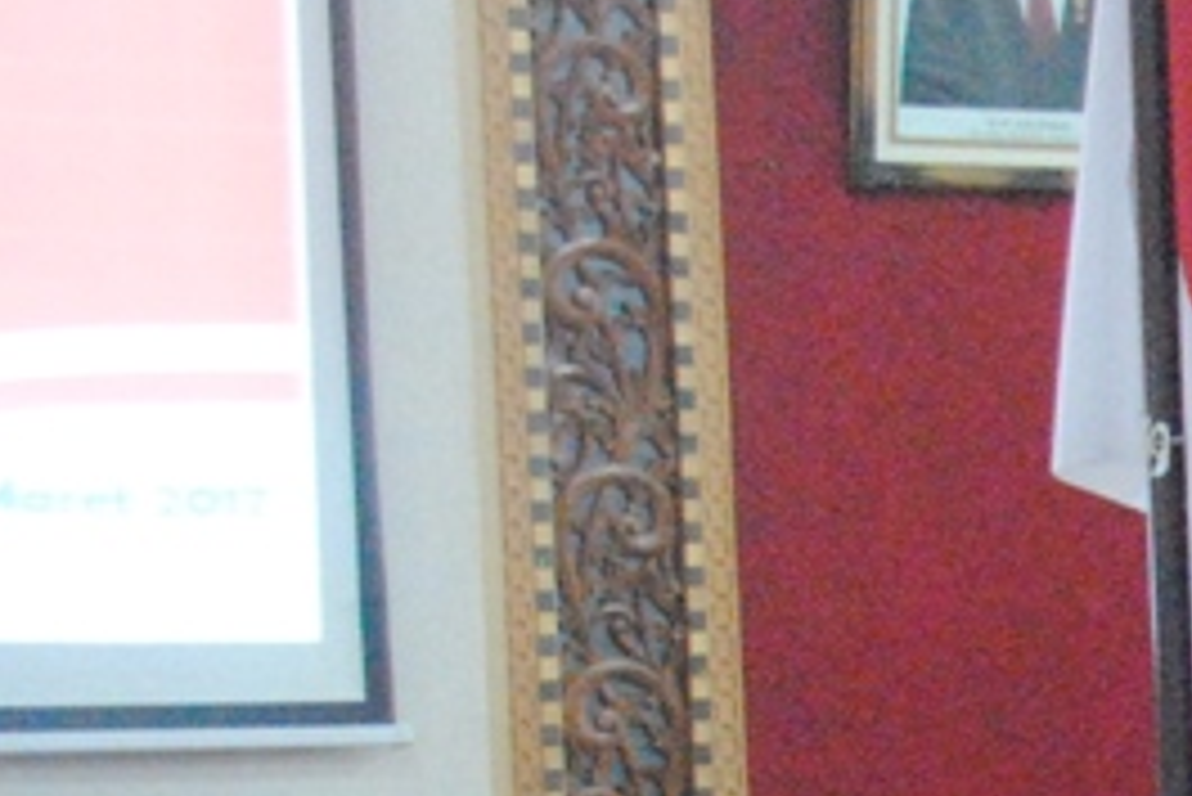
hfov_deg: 8.9
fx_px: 7321
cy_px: 908
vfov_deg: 6.2
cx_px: 2094
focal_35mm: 221
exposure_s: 1/20
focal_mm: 34
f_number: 4.5
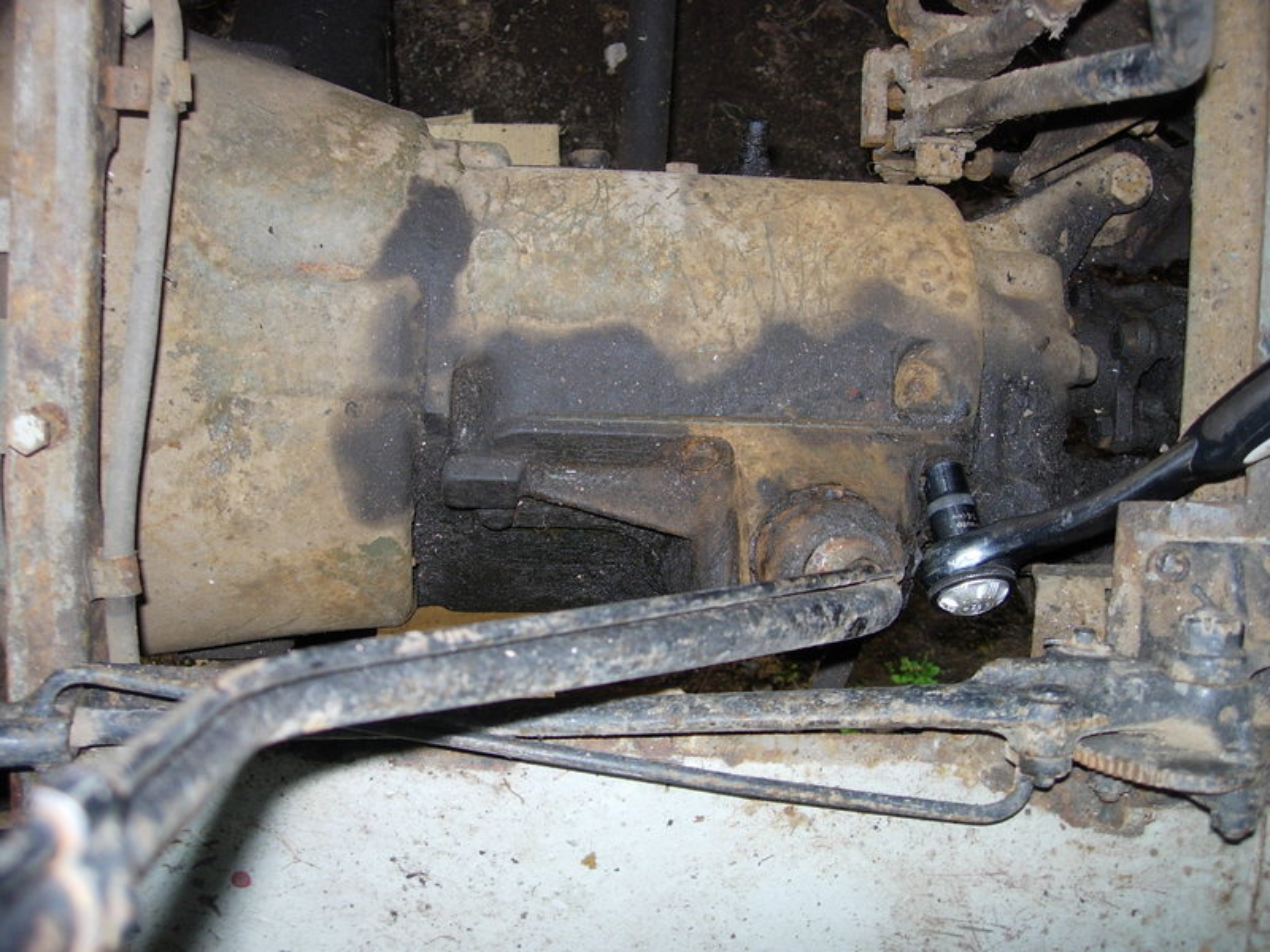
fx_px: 1394
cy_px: 476
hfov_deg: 49.0
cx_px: 635
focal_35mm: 38
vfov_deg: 37.7
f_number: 2.8
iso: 79
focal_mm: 7.8
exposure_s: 1/64
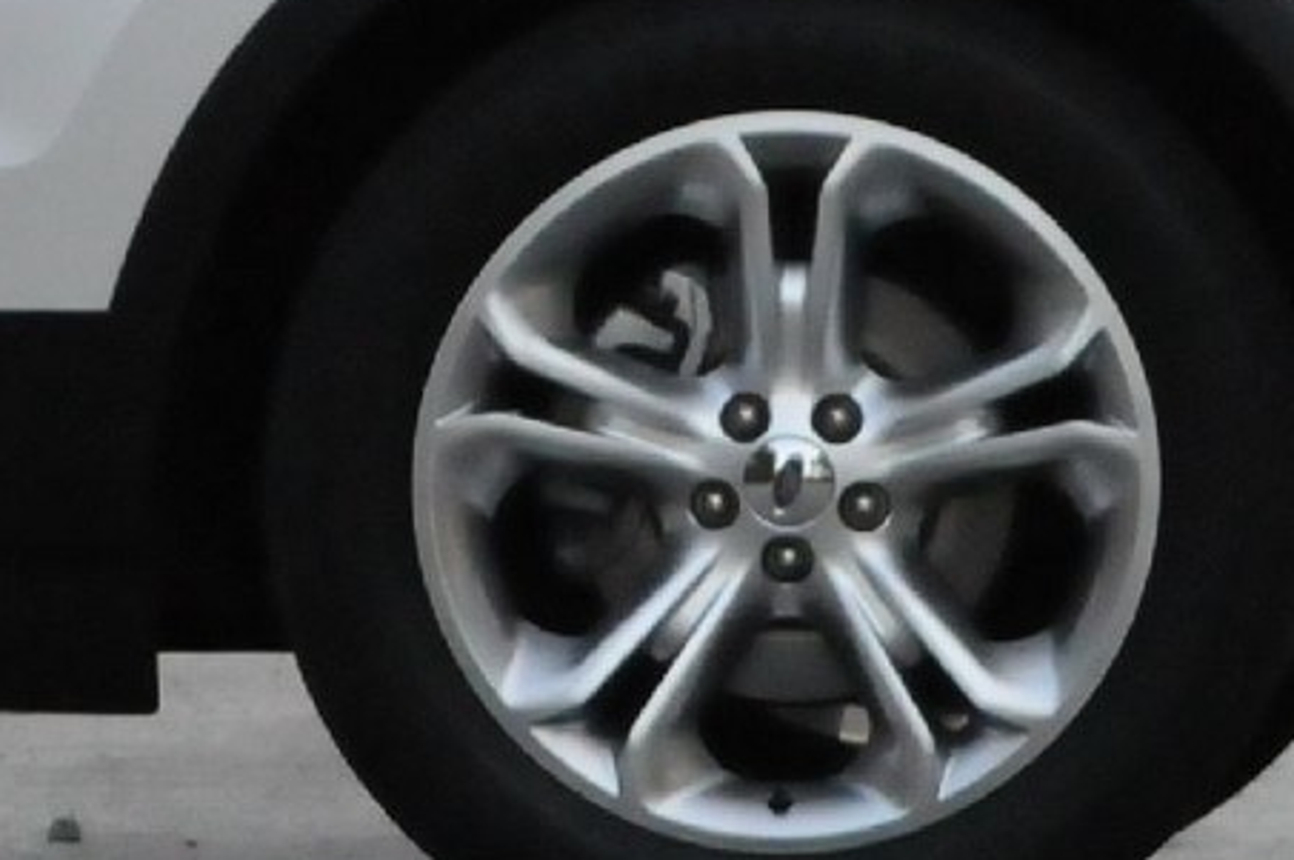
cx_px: 2968
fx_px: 26749
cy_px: -253
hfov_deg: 2.8
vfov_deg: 1.8
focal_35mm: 745
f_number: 5
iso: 2500
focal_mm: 90
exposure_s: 1/1250
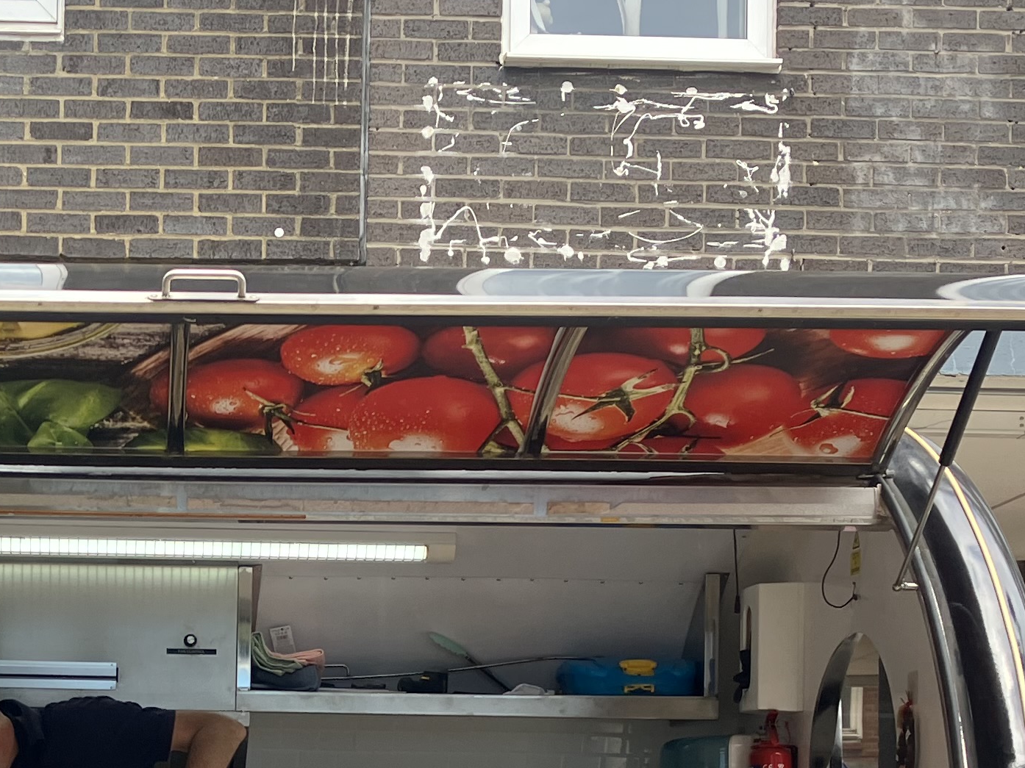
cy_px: 786
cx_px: 97
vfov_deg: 17.7
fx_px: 2398
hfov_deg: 23.5
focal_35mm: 81
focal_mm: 3.99
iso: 25
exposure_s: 1/196
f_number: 1.8
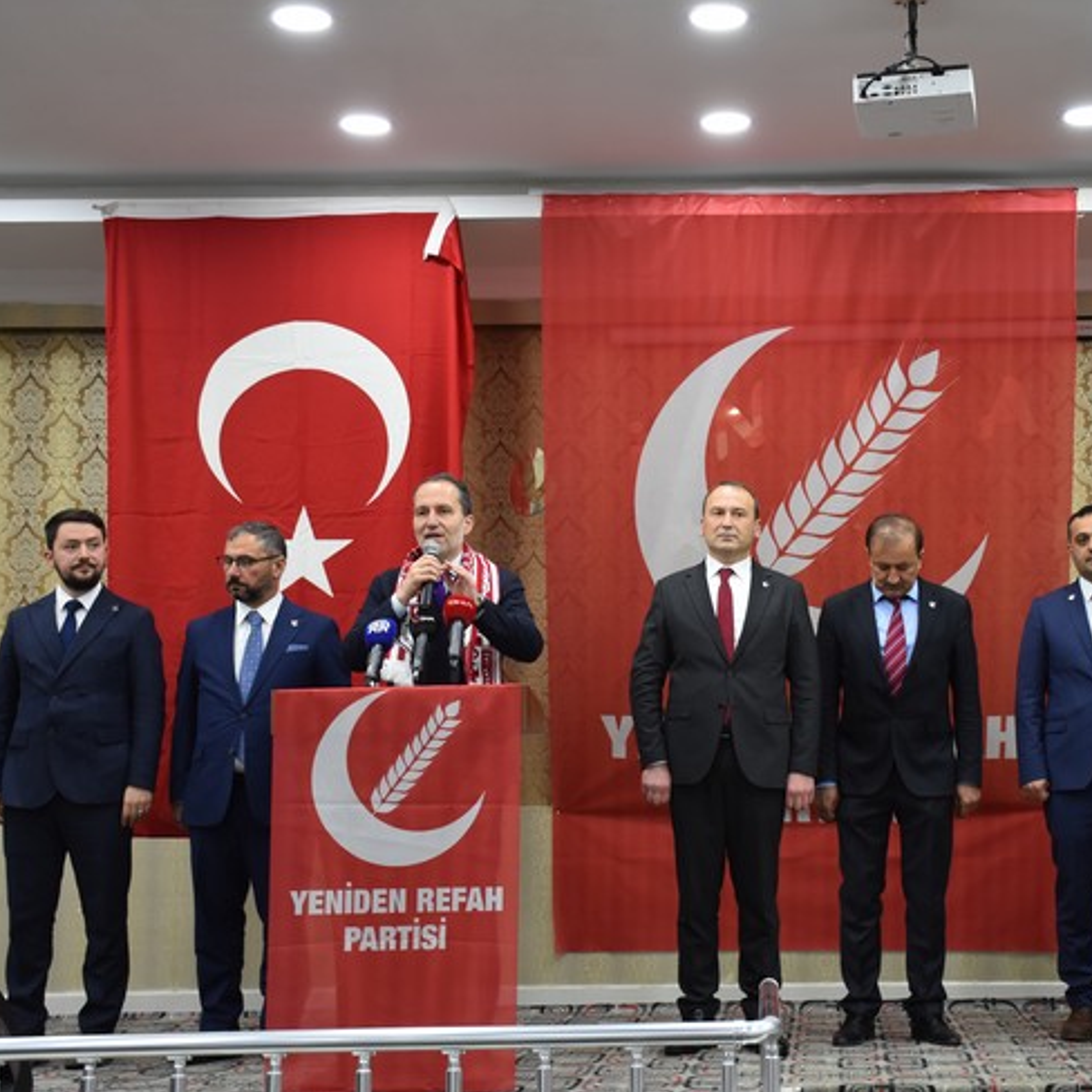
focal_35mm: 58
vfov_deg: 29.6
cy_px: 549
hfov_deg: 29.3
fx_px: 2070
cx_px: 750
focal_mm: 30
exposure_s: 1/60
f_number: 4
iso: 800
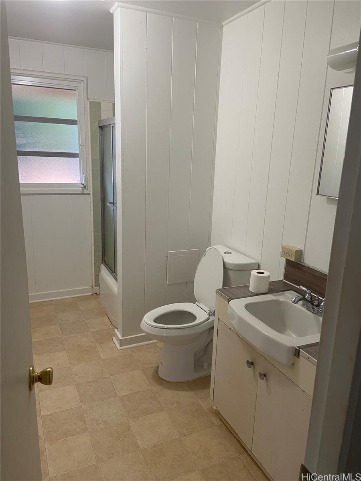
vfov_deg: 67.3
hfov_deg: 53.1
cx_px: 180
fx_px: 362
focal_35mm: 26
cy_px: 240
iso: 100
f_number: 1.8
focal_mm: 4.25
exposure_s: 1/60
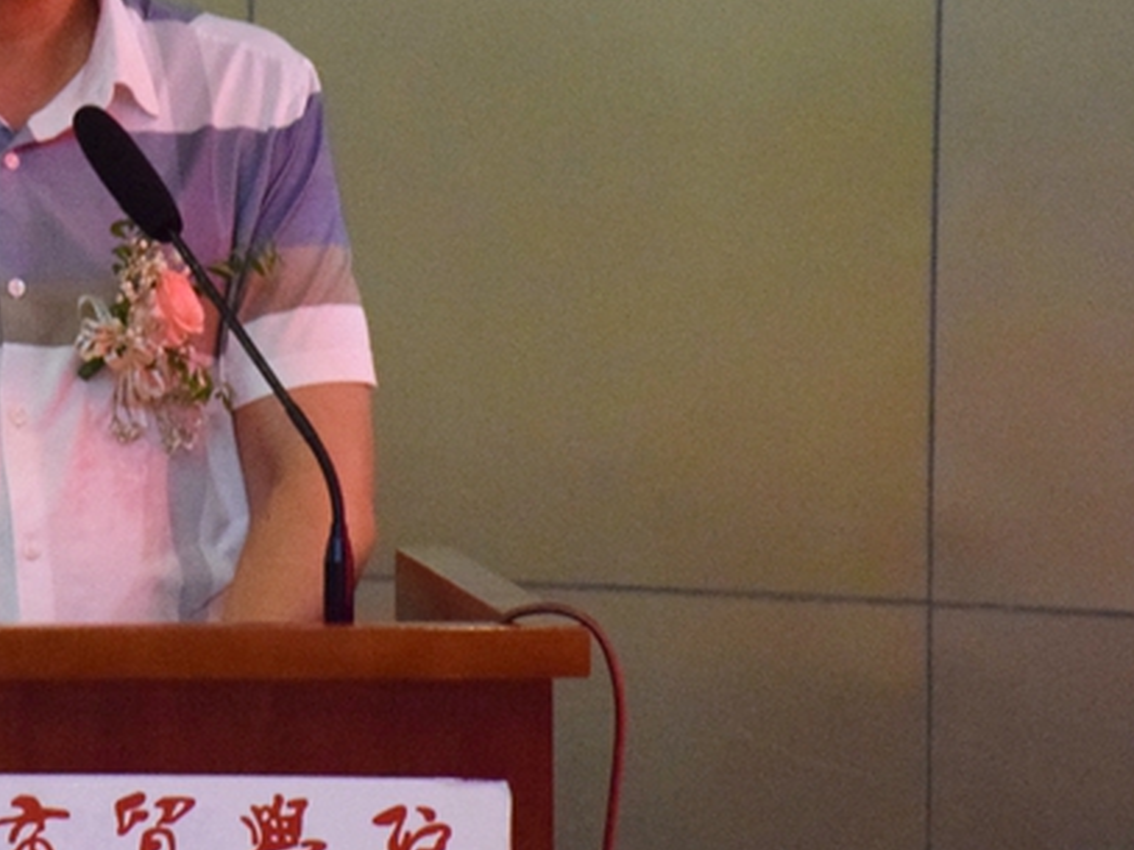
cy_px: 47
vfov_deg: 4.7
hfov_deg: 6.2
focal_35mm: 319
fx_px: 10447
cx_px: 17
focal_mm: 90
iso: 2500
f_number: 8
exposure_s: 1/60
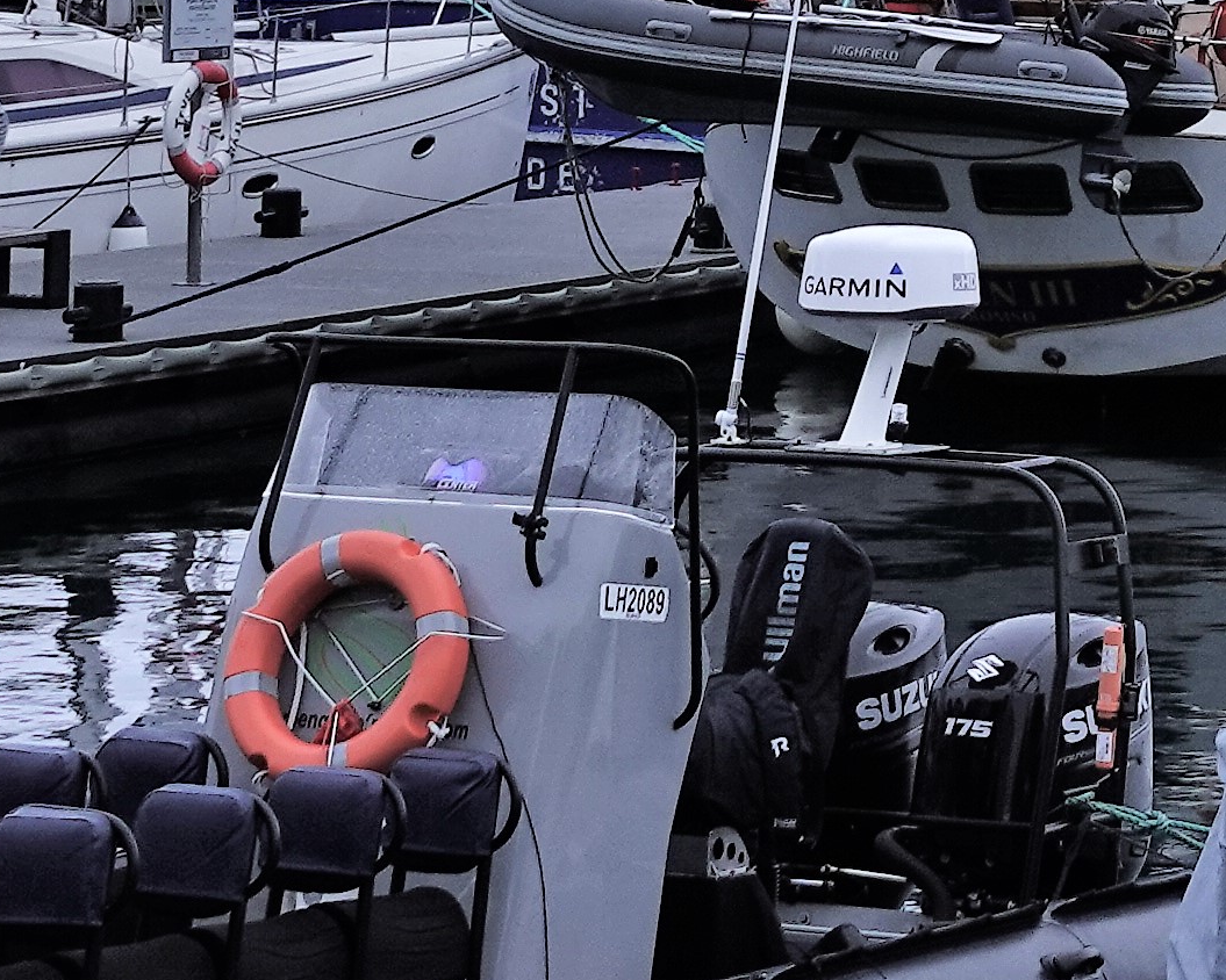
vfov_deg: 10.1
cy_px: -619
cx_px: 1549
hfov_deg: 12.8
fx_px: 5298
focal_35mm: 146
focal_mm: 11.03
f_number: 3.5
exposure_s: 1/40
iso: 100
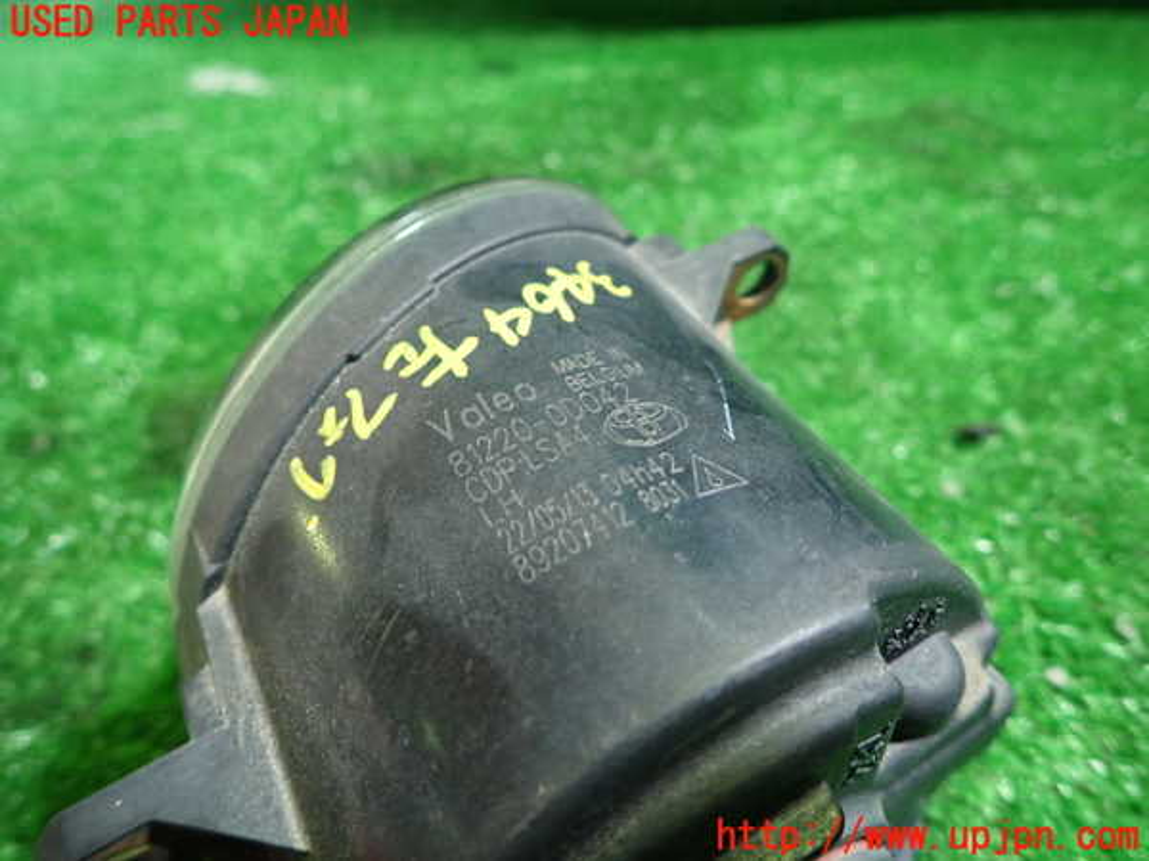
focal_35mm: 25
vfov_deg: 54.9
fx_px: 830
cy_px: 430
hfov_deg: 69.4
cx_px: 574
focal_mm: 4.5
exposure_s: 1/30
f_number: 2
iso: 320
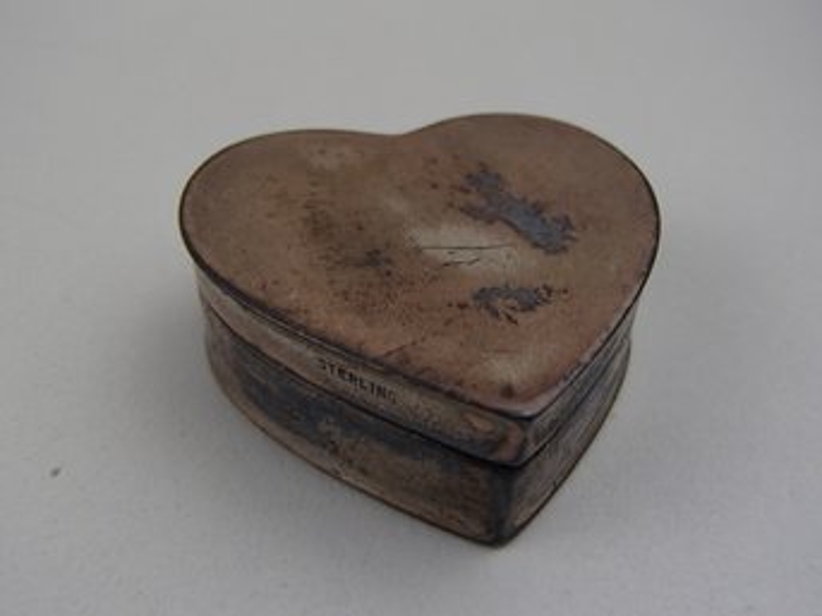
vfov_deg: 38.6
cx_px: 411
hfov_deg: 50.2
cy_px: 308
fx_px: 878
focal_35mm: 37
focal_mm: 6.64
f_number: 4.7
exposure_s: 1/160
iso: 160
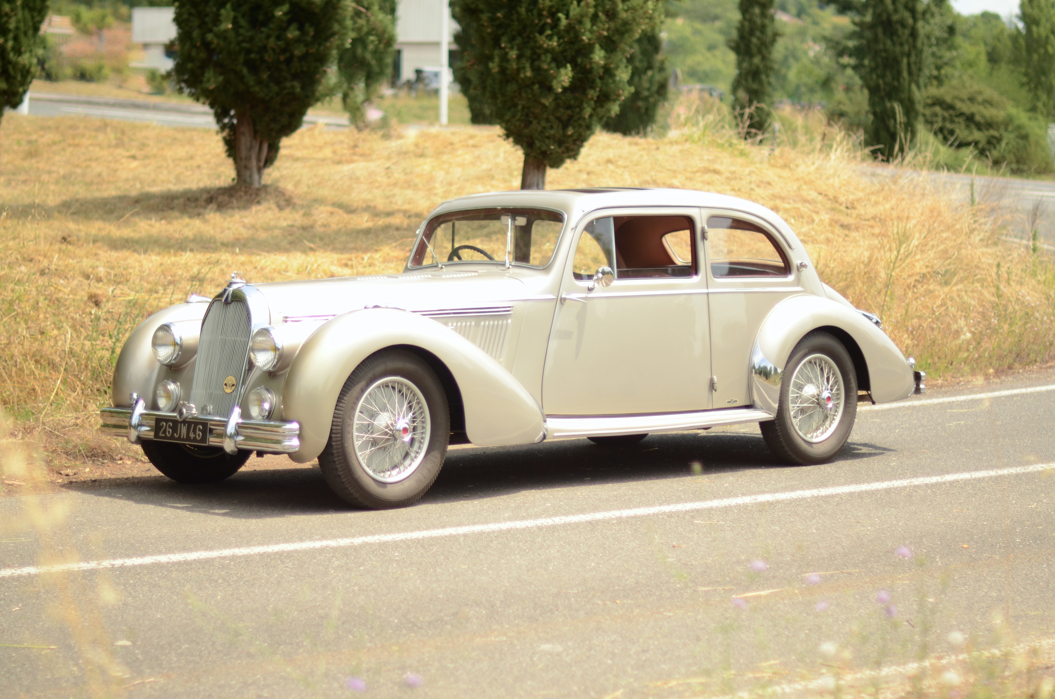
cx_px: 528
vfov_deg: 18.1
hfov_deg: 27.0
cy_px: 350
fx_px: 2193
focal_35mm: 75
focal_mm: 50
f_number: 1.4
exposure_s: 1/5000
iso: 160
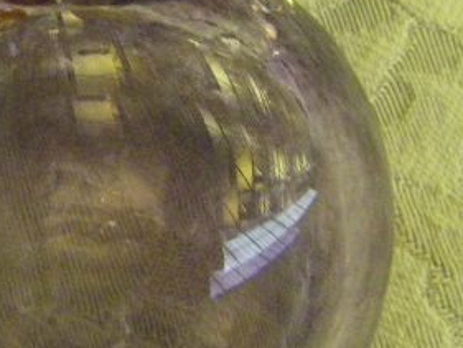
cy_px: 78
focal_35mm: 108
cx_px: 20
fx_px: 1445
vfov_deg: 13.7
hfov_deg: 17.8
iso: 800
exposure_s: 1/25
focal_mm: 6.3
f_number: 3.5
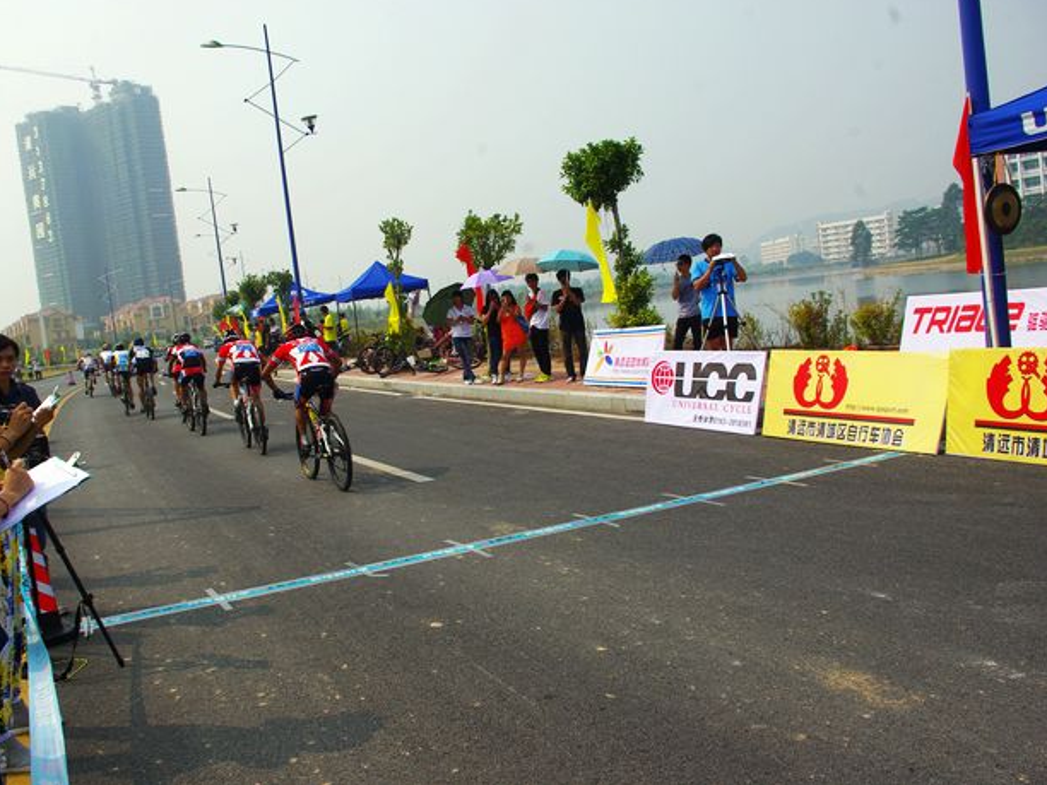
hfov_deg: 55.2
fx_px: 998
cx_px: 457
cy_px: 388
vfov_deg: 42.9
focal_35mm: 33
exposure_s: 1/180
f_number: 9.5
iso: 100
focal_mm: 20
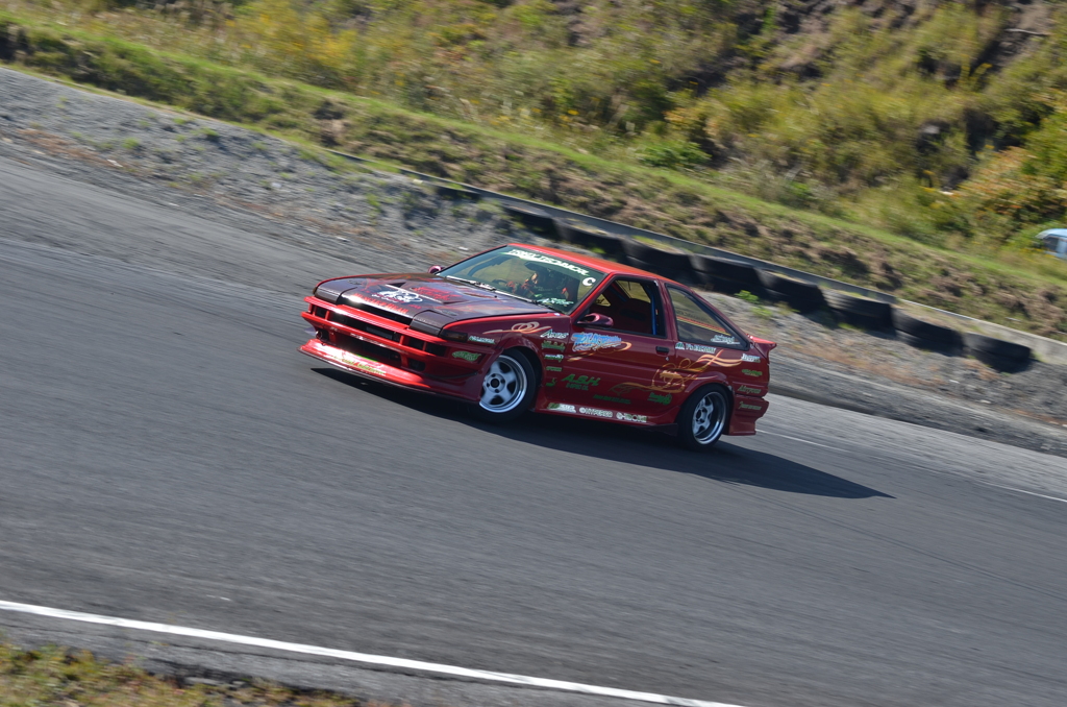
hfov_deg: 18.2
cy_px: 354
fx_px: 3327
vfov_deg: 12.1
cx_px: 534
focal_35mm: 112
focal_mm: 75
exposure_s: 1/320
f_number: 7.1
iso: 100
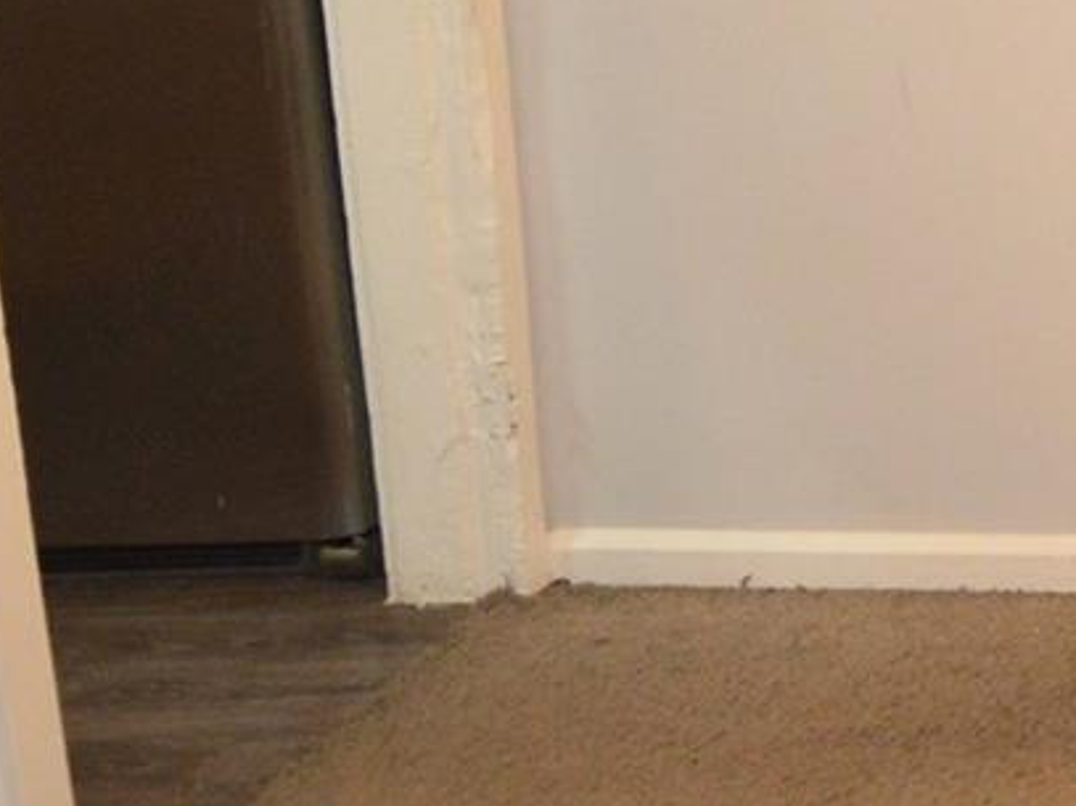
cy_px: -91
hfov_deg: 21.1
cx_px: 1843
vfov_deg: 20.5
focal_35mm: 68
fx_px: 2113
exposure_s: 1/60
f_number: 4
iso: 1800
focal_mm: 12
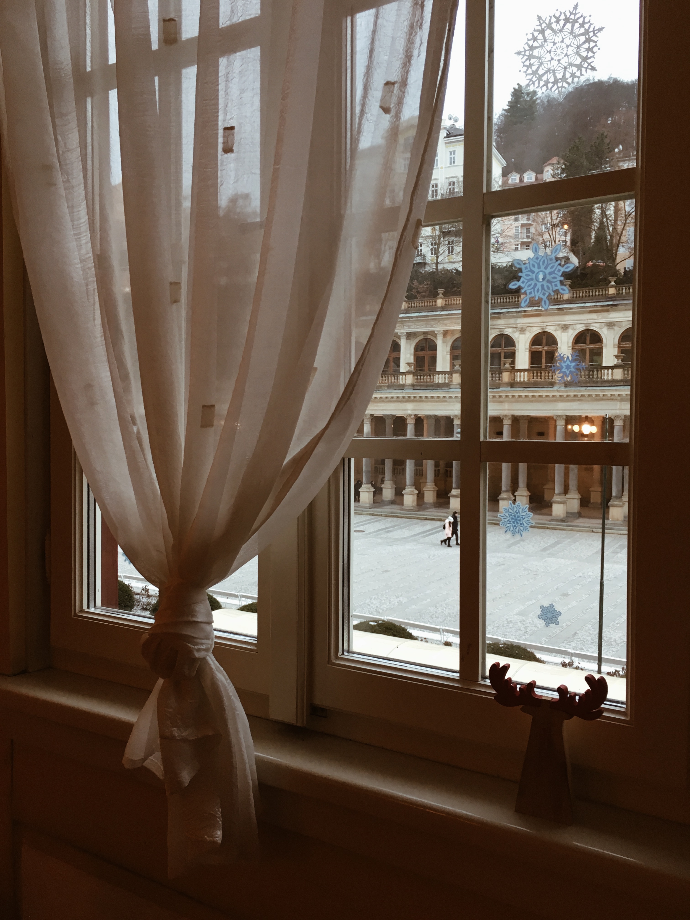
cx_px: 345
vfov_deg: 61.7
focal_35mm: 29
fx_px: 771
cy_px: 460
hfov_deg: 48.2
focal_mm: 4.15
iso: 80
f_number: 2.2
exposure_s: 1/33
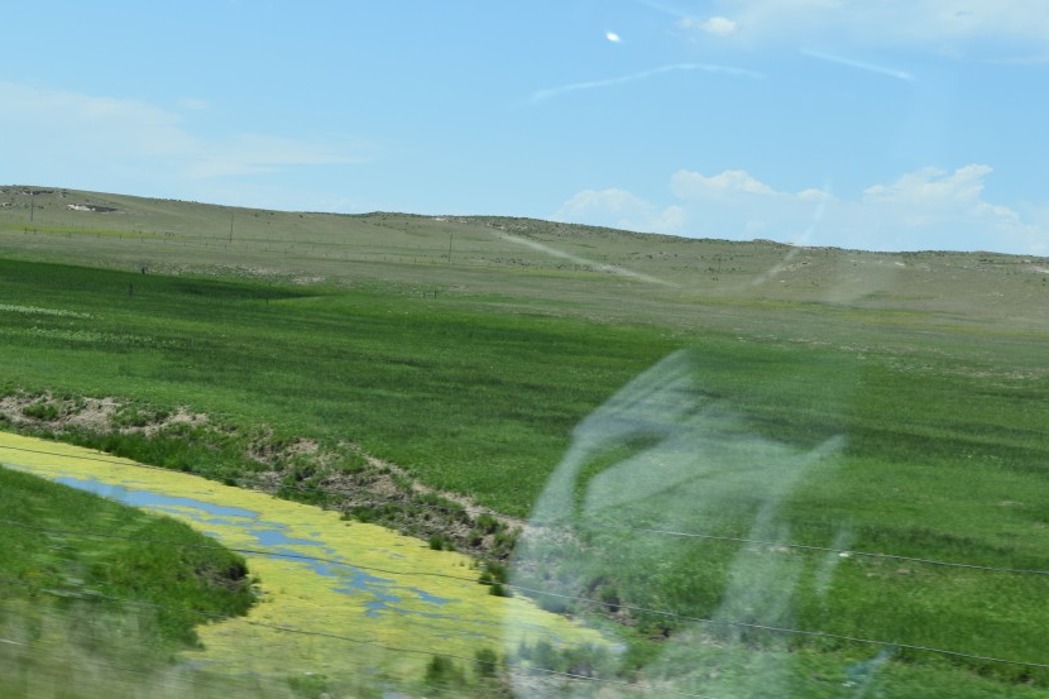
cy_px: 437
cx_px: 452
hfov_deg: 24.5
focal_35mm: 83
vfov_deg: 16.4
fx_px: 2418
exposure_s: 1/320
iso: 200
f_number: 9
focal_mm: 34
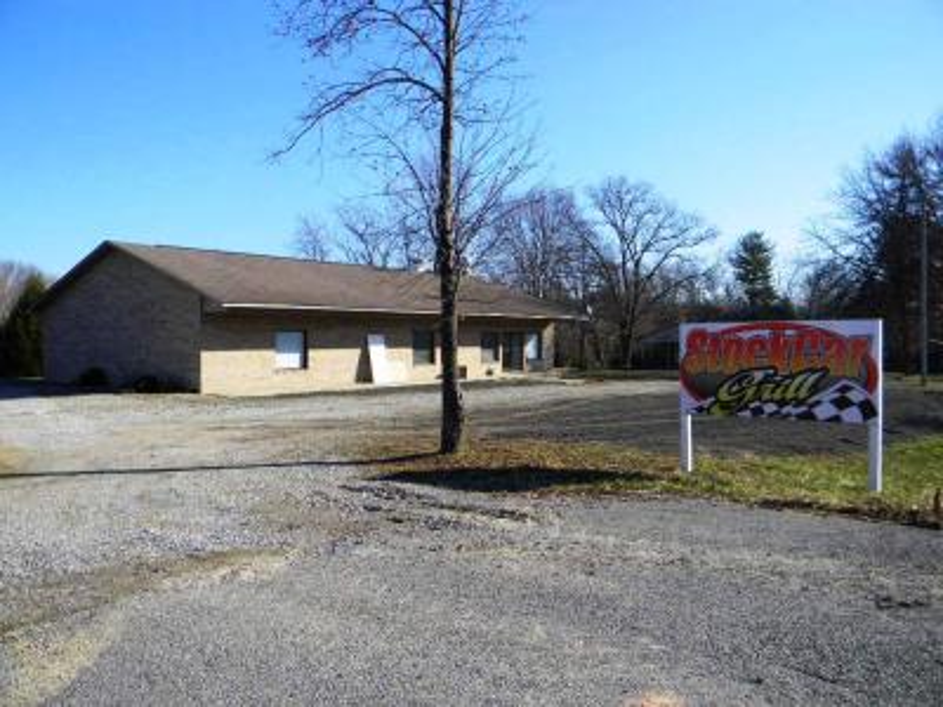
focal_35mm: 28
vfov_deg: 49.7
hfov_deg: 63.4
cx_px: 472
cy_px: 354
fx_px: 763
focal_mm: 5
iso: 80
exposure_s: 1/703
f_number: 3.5
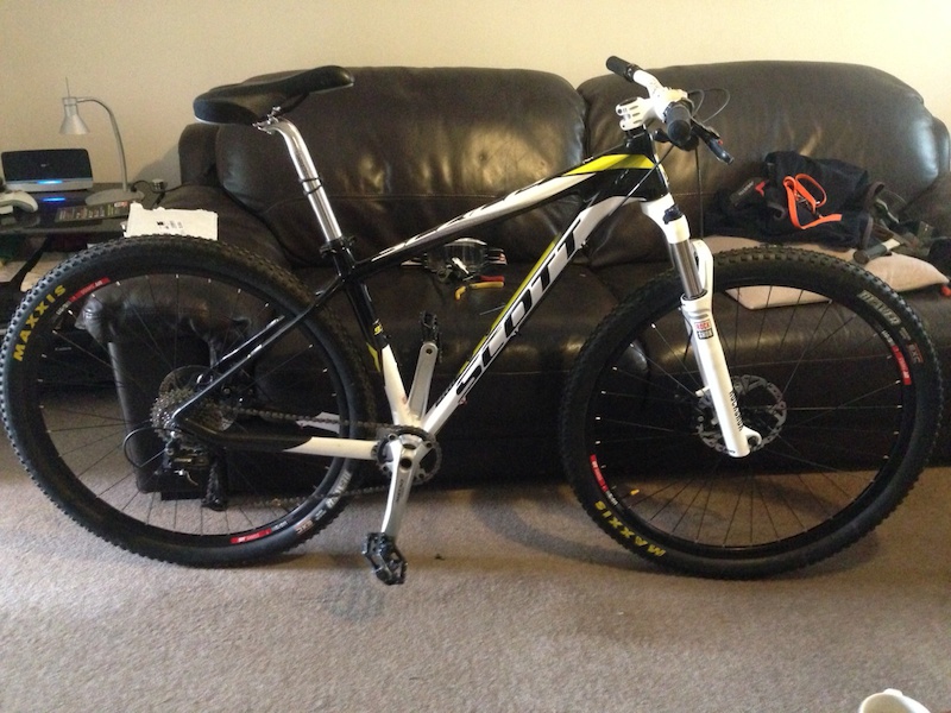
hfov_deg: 55.4
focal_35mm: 33
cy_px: 356
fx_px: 907
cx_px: 476
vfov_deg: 42.9
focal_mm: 4.12
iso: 800
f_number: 2.4
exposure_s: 1/15
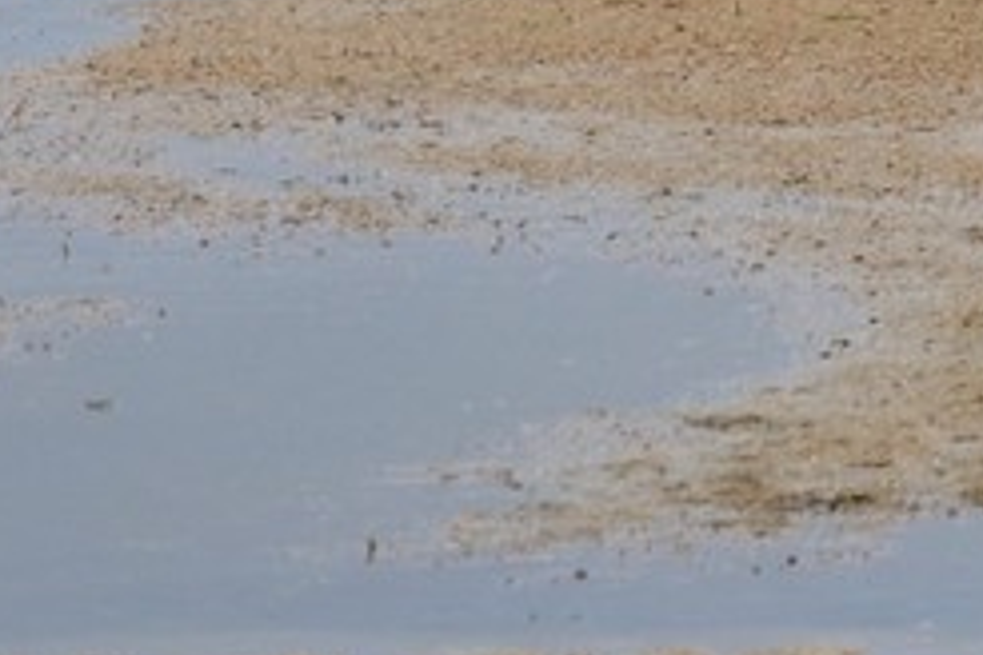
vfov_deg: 1.6
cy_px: -998
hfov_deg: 2.4
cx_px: 2697
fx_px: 23071
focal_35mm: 845
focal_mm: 130
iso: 200
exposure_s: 1/200
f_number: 10
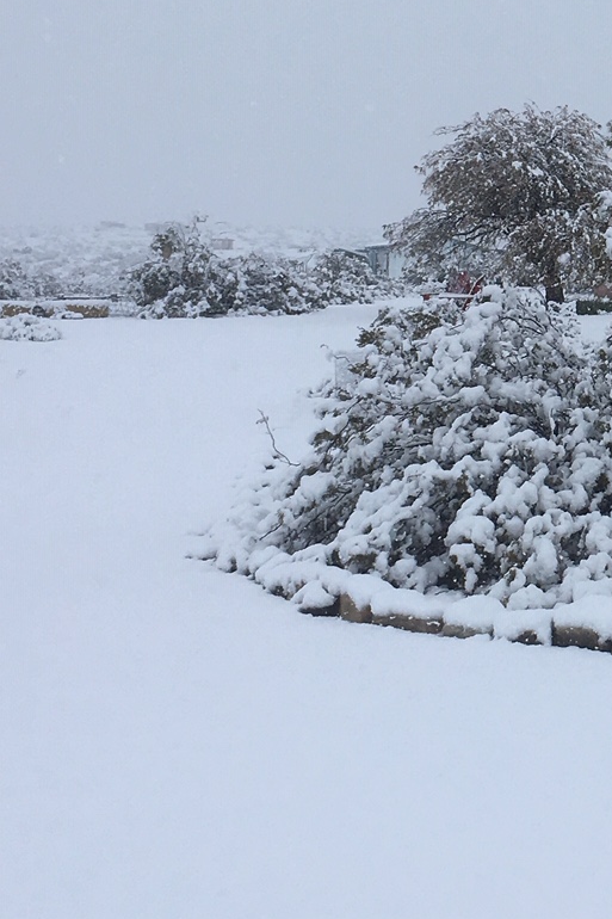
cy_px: 269
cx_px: 783
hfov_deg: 16.4
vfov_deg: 25.5
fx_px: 2015
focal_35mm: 79
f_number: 2.2
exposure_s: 1/1972
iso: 25
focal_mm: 4.15
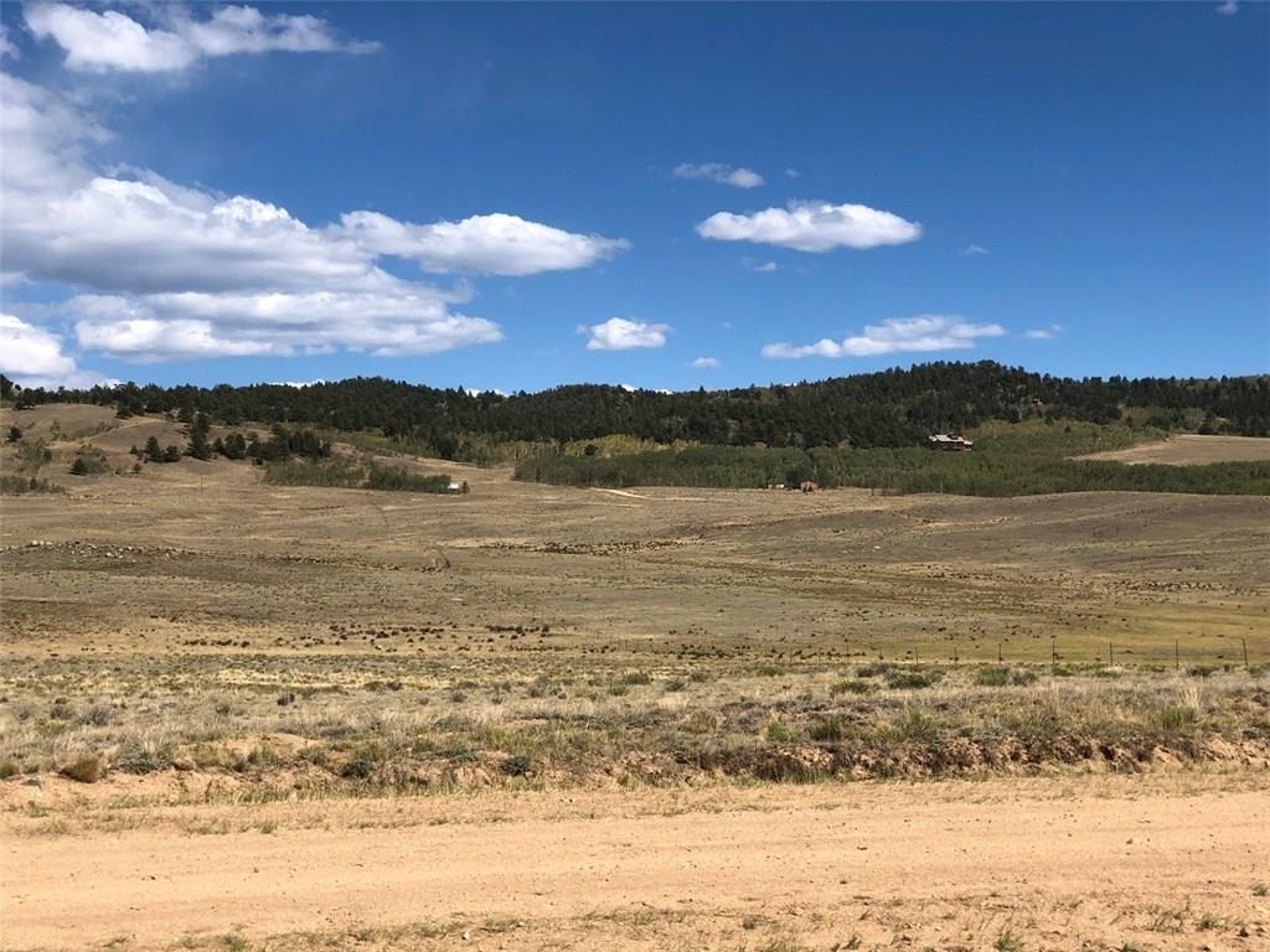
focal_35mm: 57
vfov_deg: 25.7
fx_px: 2091
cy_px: 476
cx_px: 635
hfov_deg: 33.8
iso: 20
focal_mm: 6.6
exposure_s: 1/1066
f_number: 2.8
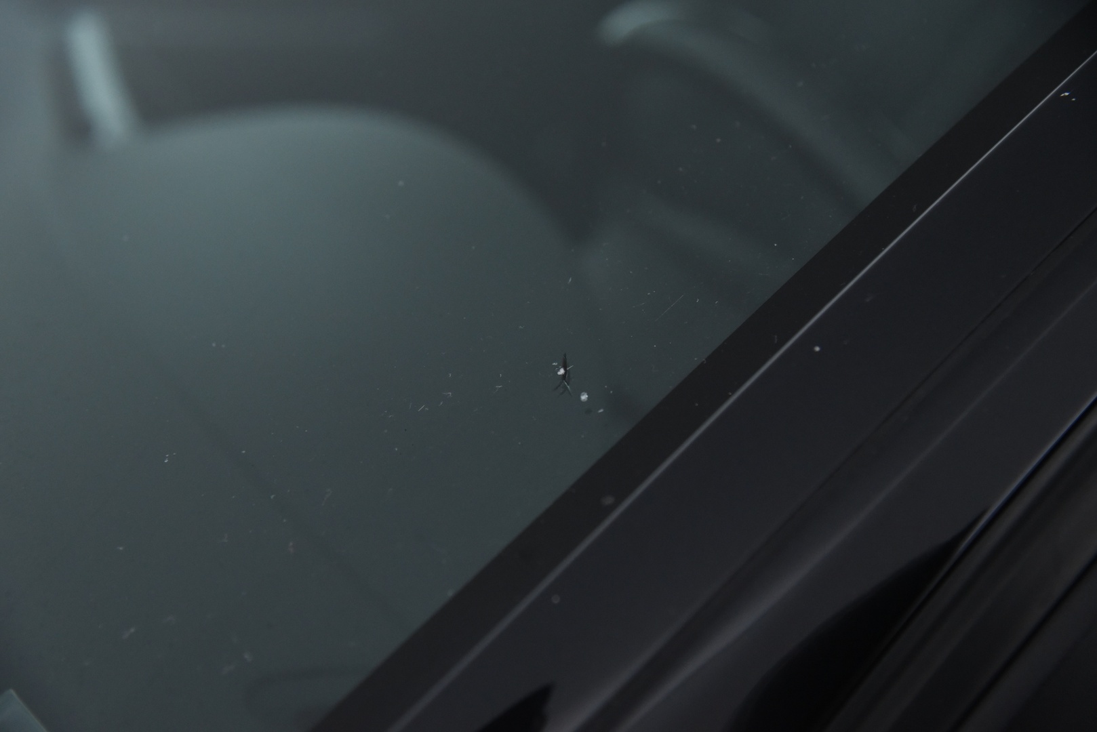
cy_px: 366
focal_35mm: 55
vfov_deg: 24.6
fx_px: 1676
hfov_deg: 36.2
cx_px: 548
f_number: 4
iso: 4000
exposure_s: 1/125
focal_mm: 55
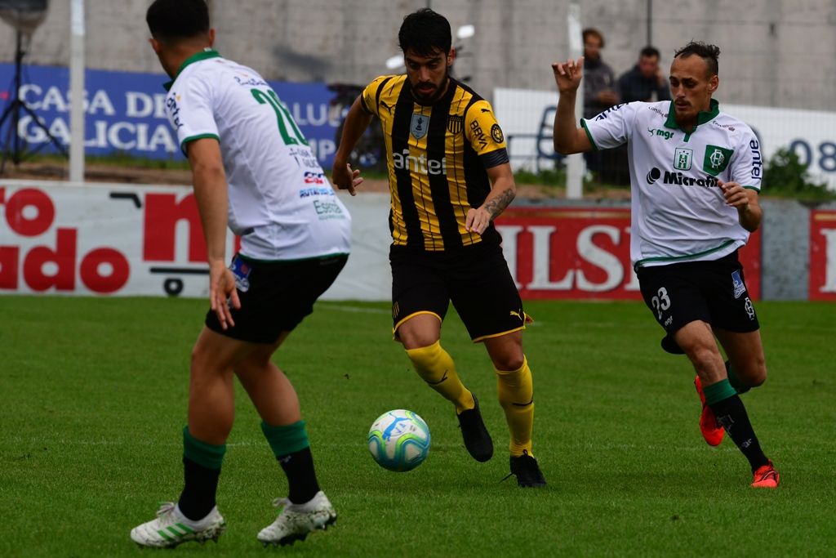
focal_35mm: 600
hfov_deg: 3.4
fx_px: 13934
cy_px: 279
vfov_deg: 2.3
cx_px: 418
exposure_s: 1/640
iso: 800
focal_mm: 400
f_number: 11
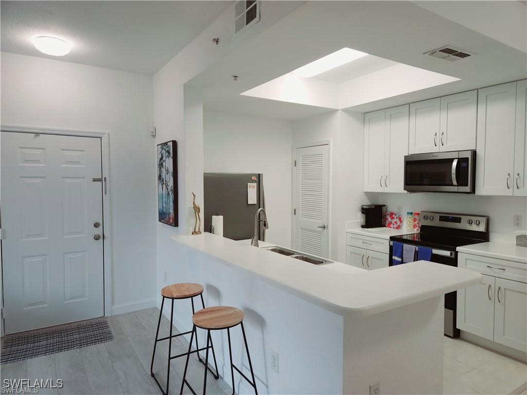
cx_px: 264
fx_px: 350
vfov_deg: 58.9
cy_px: 198
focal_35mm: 23
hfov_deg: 73.9
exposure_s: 1/60.2
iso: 40
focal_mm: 5.4
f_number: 1.8
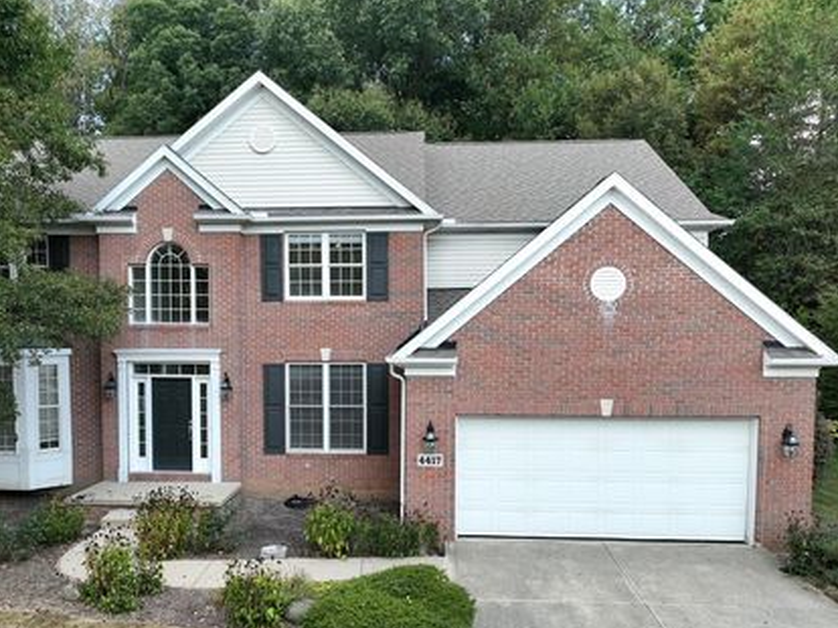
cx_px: 374
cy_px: 372
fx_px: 702
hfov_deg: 61.5
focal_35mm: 29
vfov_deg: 47.9
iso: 110
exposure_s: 1/500
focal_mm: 12.29
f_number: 2.8
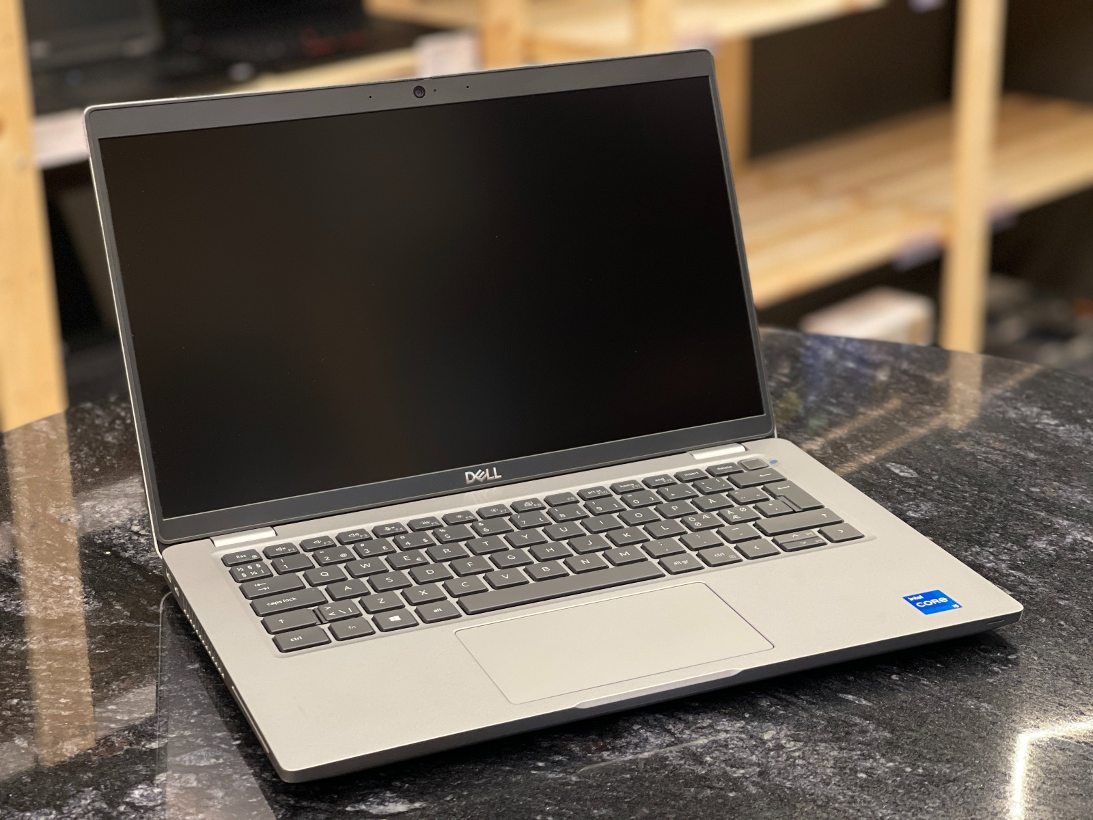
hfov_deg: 30.3
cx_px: 546
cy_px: 410
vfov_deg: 22.9
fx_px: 2021
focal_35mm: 64
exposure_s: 1/40
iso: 200
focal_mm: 7.5
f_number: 2.2
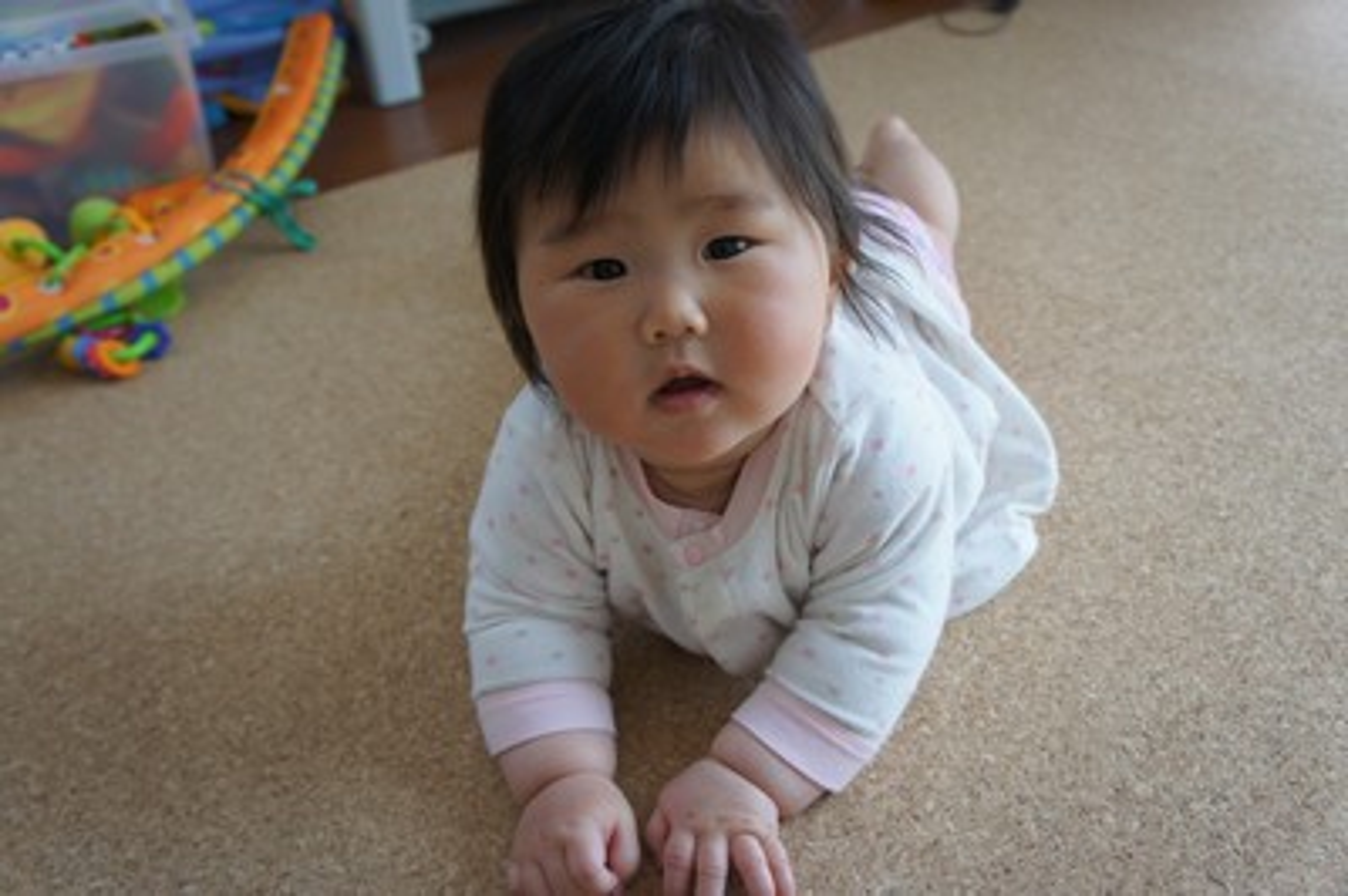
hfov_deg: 55.1
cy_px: 448
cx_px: 674
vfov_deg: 38.3
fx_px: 1291
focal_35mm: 34
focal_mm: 23
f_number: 4
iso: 200
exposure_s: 1/60
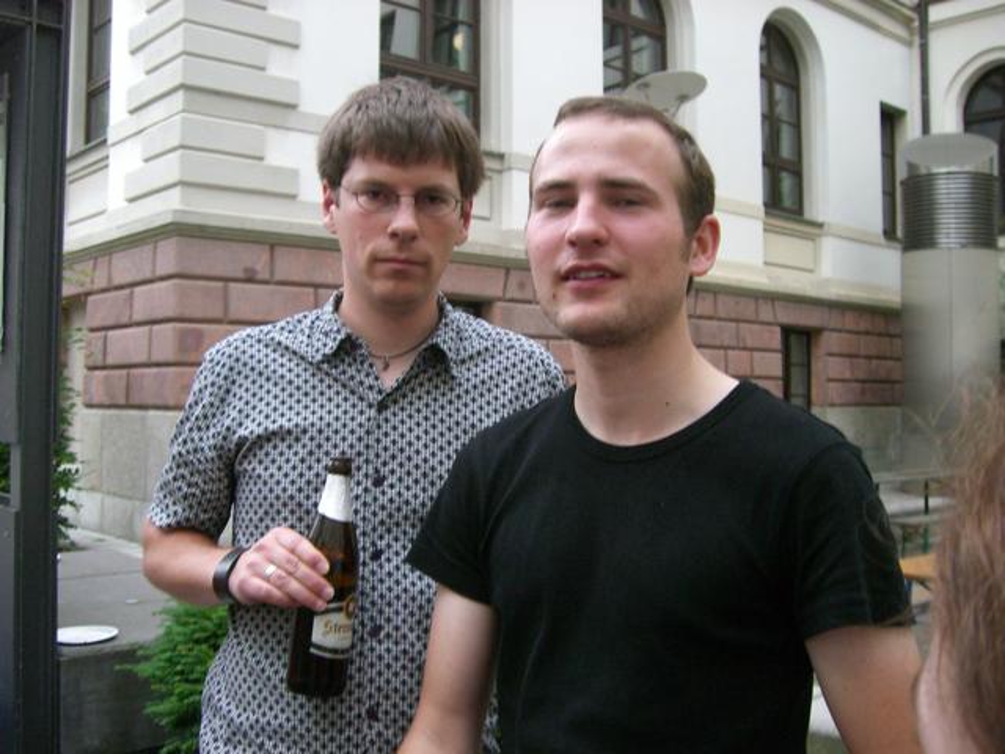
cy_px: 377
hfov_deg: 49.0
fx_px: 1103
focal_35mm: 38
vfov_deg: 37.7
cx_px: 502
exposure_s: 1/100
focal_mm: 6.2
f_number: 2.7
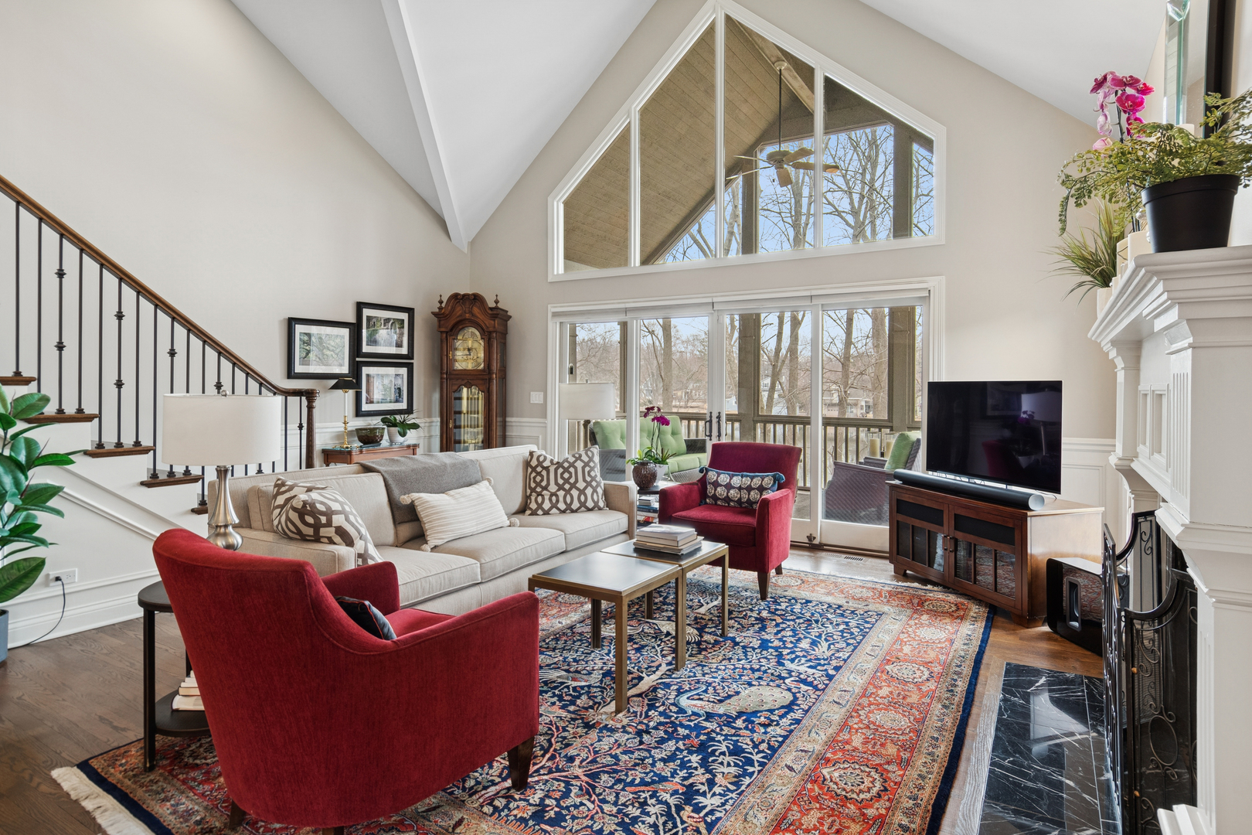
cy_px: 418
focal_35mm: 18
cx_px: 626
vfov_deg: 67.4
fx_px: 626
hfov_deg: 90.0
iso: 320
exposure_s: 1/4
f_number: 8
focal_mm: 12
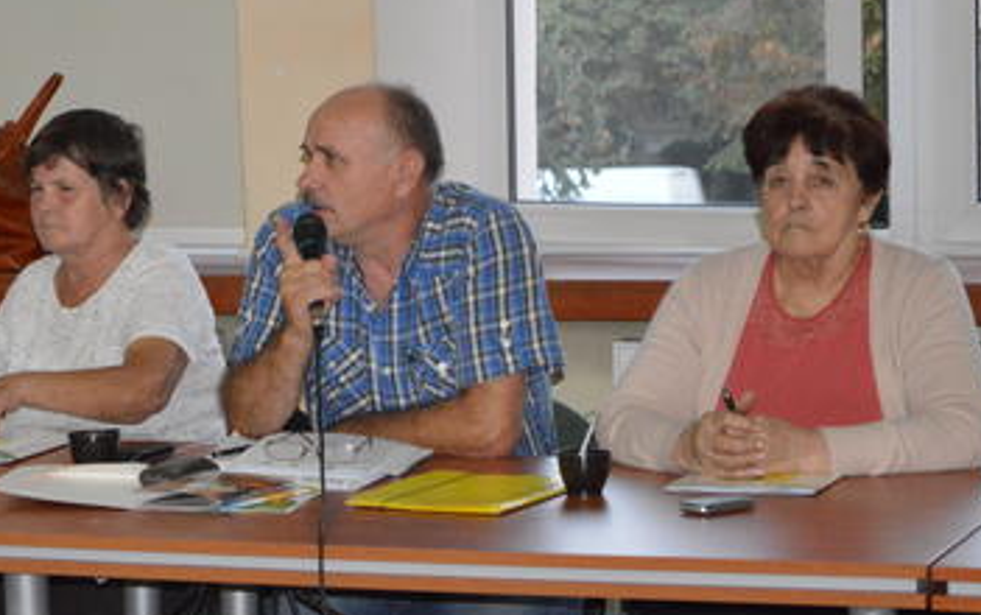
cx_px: 252
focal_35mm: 145
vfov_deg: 9.1
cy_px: 191
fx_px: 3876
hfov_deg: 14.4
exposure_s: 1/60
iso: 3200
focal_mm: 55
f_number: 5.6
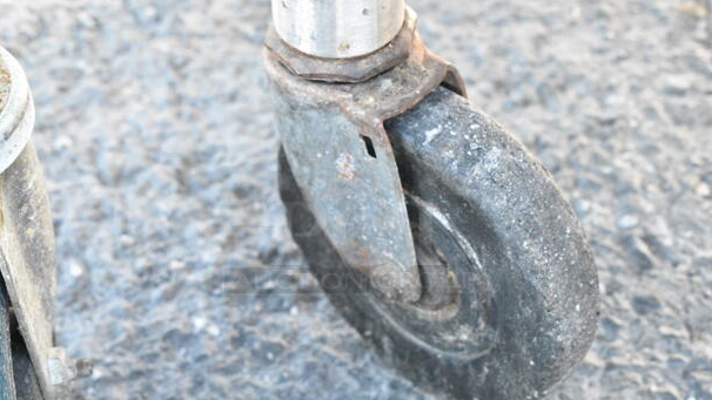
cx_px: 356
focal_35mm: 76
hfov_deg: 27.9
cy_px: 231
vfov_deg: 15.9
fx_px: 1435
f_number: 8
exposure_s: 1/250
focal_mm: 48
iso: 6400
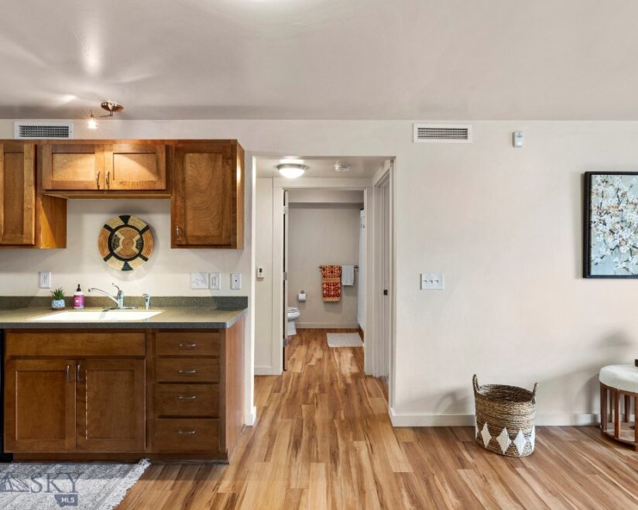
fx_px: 396
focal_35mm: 21
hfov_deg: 77.6
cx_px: 328
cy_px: 252
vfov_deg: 65.5
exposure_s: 1/2
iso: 320
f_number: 9
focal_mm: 18
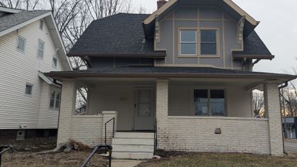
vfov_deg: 34.5
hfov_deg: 57.8
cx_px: 169
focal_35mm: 34
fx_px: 268
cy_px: 70
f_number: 1.85
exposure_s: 1/337
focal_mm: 6.81
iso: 43
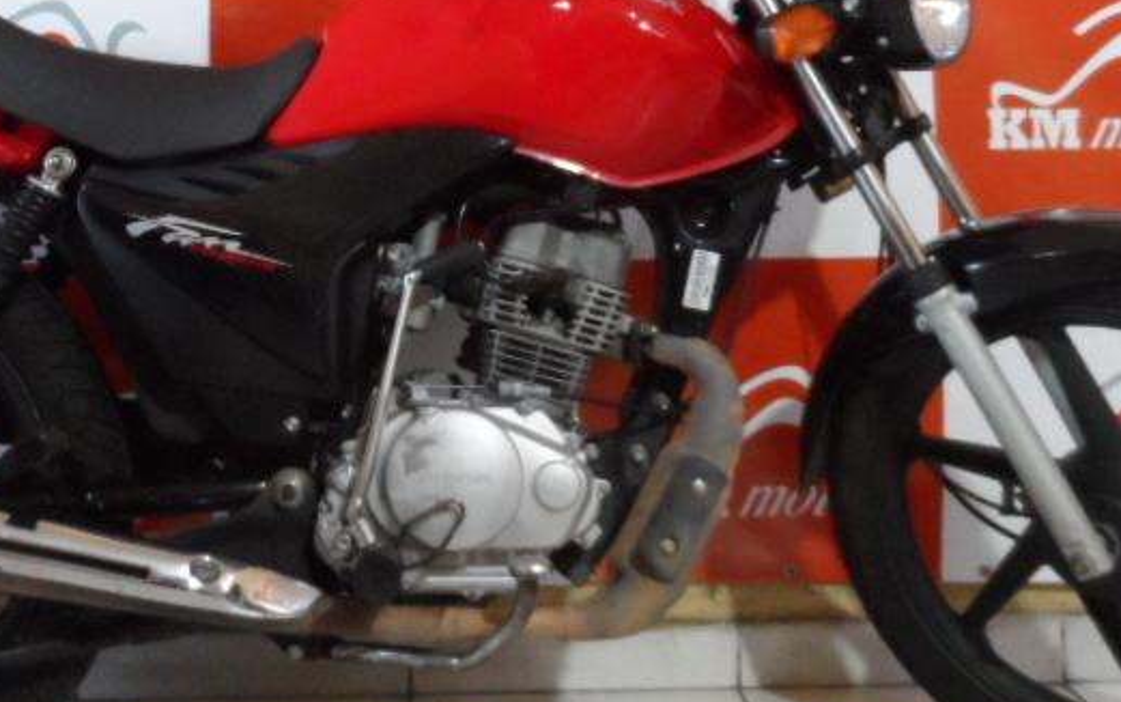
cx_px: 432
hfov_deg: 40.1
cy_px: 73
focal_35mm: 50
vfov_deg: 25.1
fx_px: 1528
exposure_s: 1/30
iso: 400
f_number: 3.2
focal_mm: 4
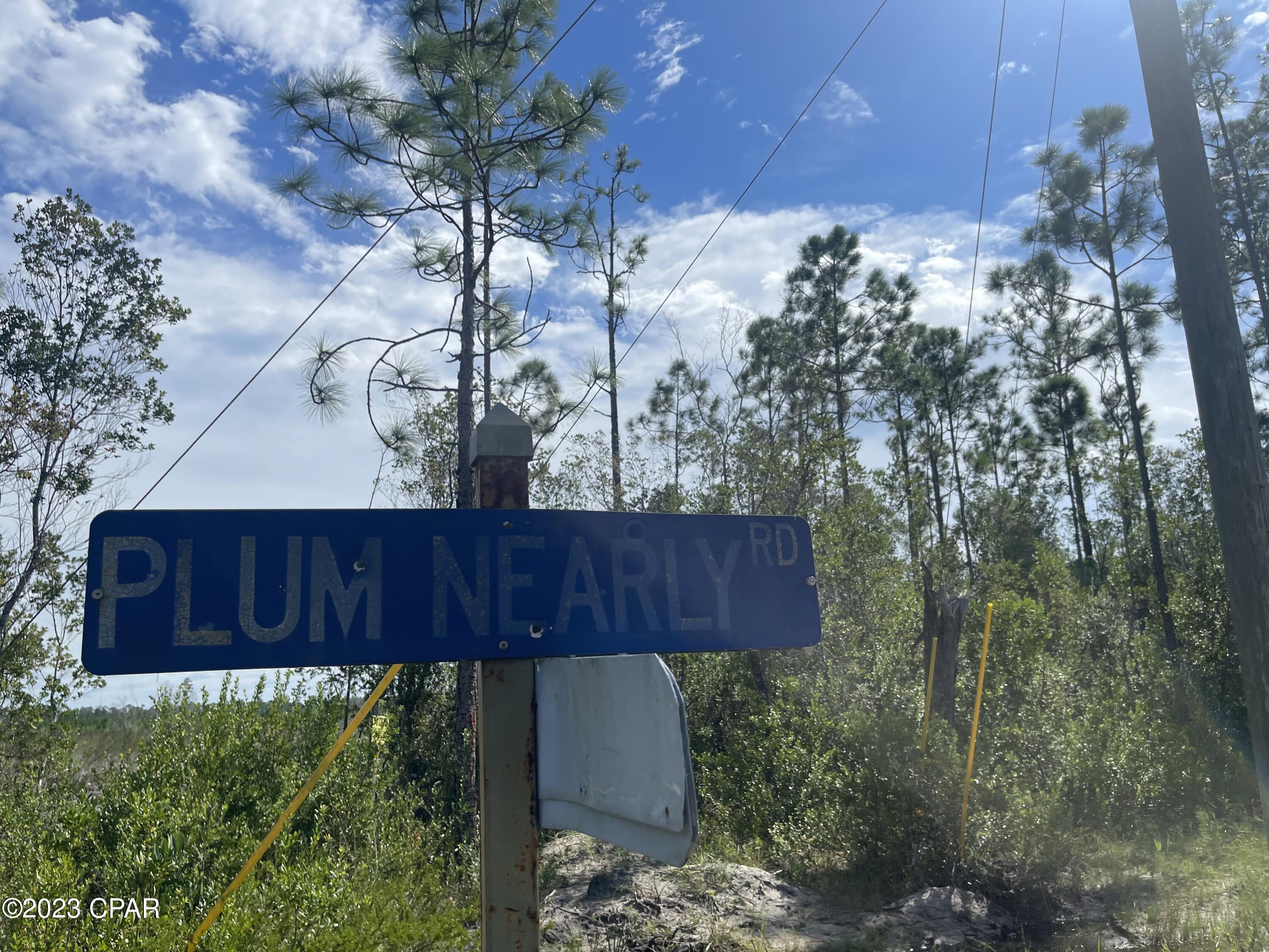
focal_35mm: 26
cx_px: 634
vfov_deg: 53.1
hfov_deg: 67.3
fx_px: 953
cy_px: 476
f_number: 1.6
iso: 32
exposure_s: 1/6579
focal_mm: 5.1
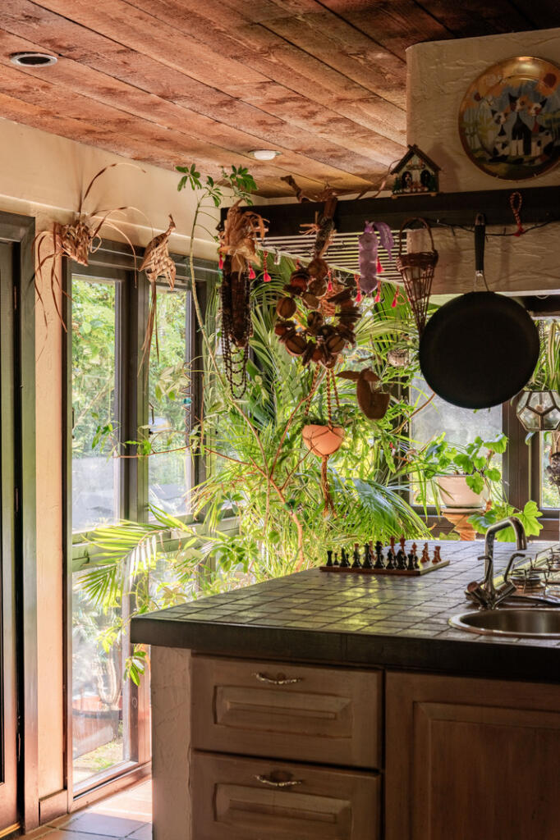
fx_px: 1354
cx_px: 280
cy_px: 420
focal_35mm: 58
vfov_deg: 34.5
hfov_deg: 23.4
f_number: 8
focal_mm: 58
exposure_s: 1/100
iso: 200
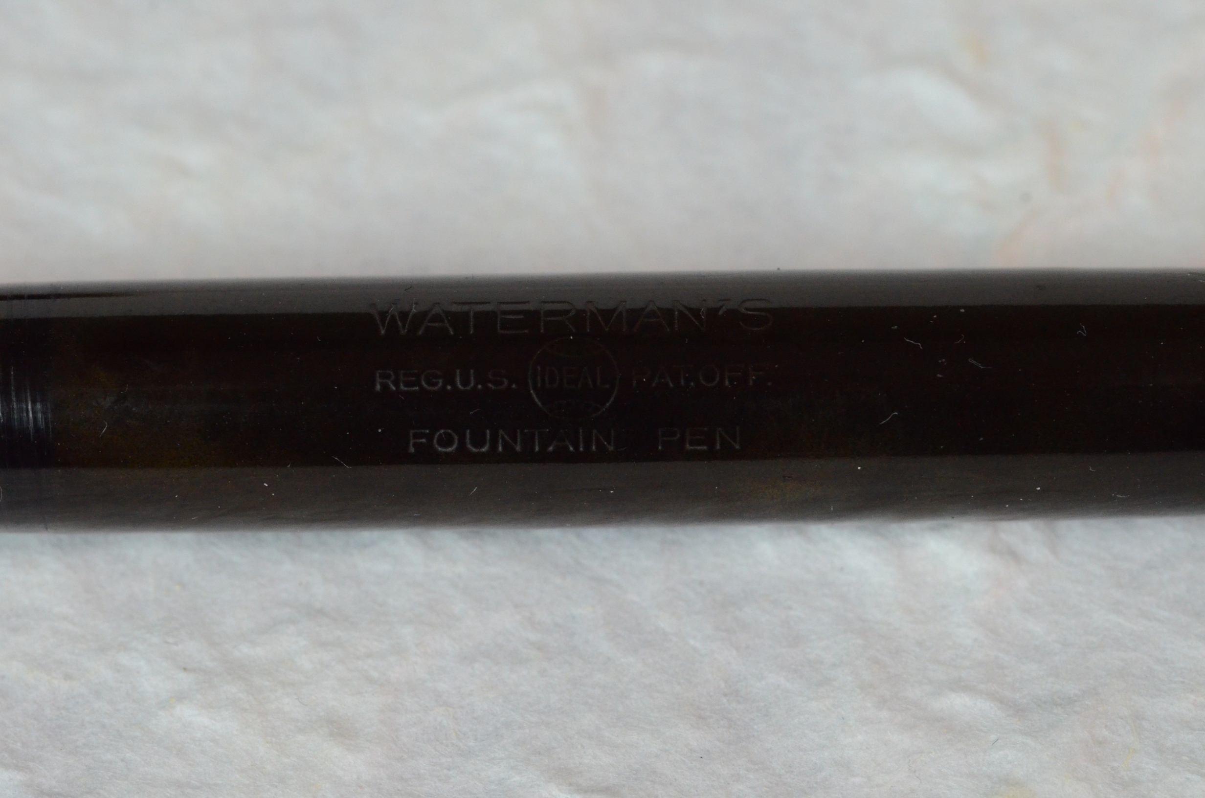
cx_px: 602
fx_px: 5261
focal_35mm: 158
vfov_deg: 8.7
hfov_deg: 13.1
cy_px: 399
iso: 2500
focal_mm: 105
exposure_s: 1/30
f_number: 13
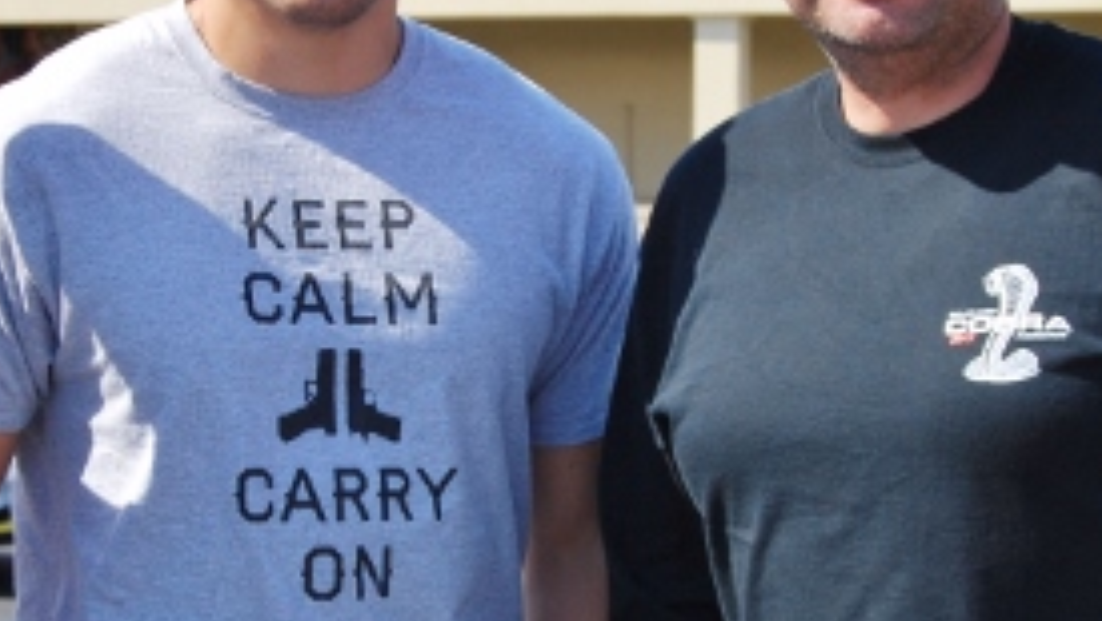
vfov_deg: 8.7
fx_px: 4064
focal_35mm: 139
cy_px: 333
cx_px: 457
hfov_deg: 15.4
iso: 200
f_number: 8
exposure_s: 1/250
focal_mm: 38
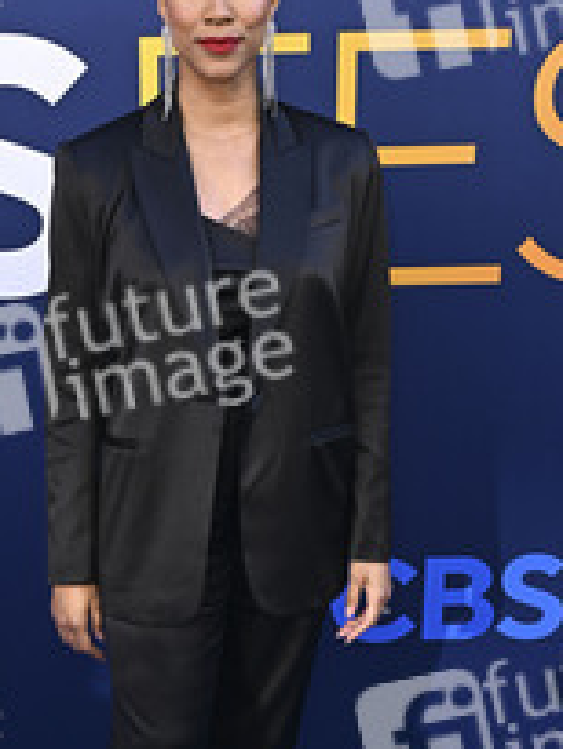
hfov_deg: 24.8
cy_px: 541
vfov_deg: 32.2
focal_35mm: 59
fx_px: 1277
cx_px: 212
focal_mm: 31.5
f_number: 5.6
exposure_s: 1/200
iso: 400
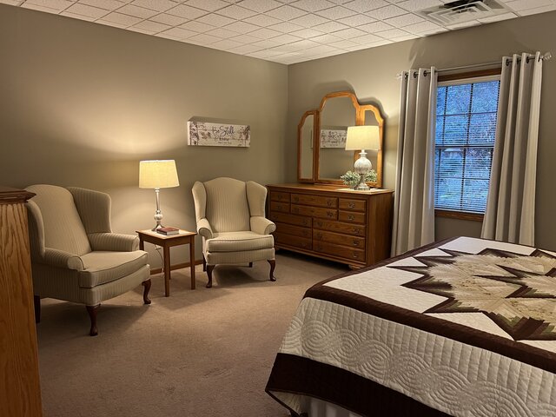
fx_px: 418
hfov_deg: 67.3
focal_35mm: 26
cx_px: 278
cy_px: 208
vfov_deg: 53.1
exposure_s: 1/60
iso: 320
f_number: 1.5
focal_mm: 5.7
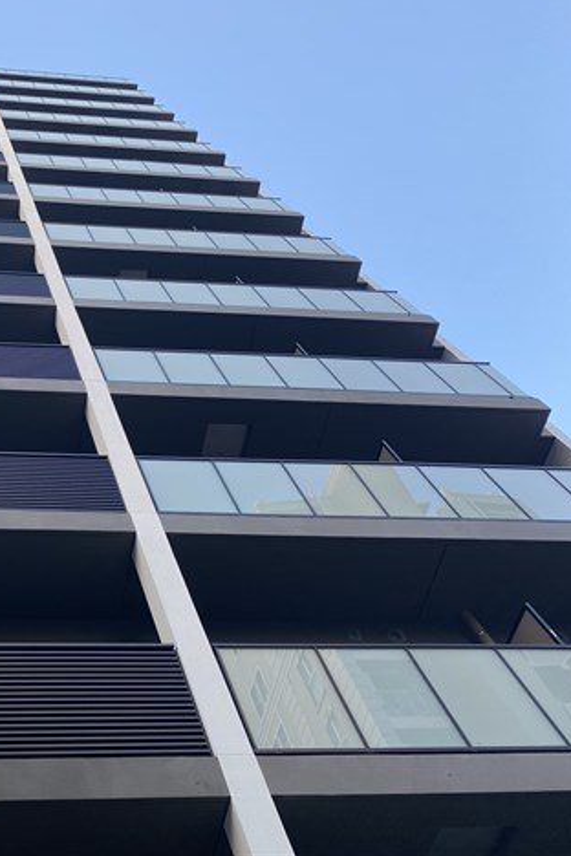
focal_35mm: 37
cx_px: 7
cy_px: 419
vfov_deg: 51.9
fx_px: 880
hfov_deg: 33.1
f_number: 1.8
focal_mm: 4.25
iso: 32
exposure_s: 1/185
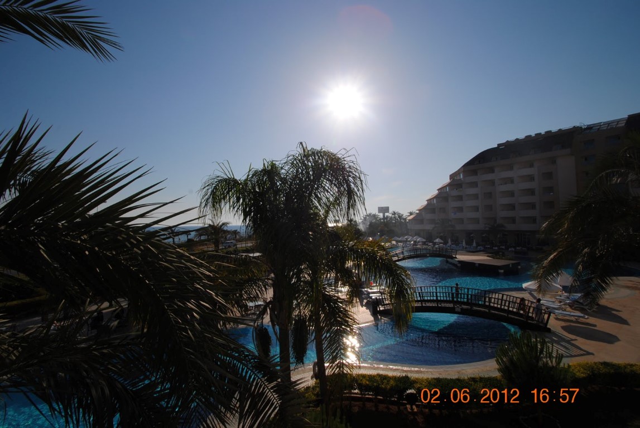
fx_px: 267
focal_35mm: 15
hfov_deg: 100.3
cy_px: 214
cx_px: 320
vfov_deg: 77.5
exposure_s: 1/500
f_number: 11
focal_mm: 10
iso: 100
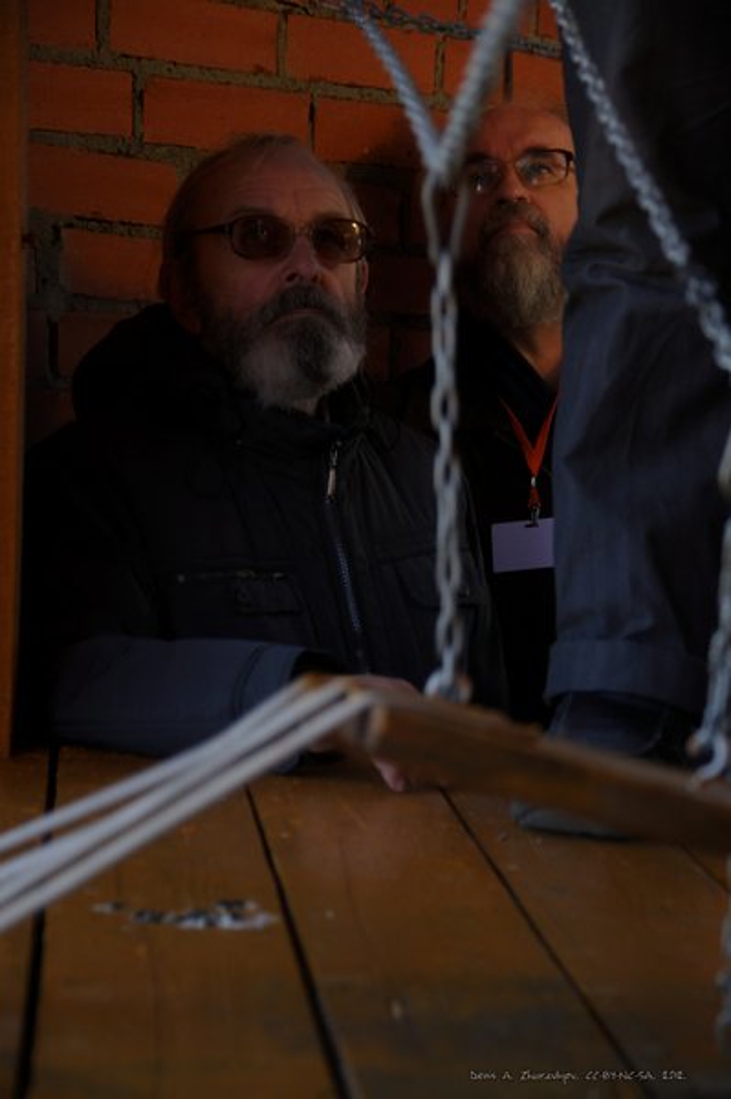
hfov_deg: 13.0
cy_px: 550
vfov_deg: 19.5
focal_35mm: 105
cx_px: 366
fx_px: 3203
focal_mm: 70
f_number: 5.6
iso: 200
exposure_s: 1/100
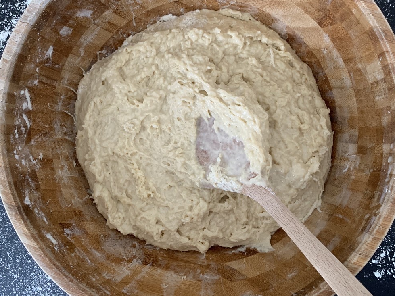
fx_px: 388
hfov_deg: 53.9
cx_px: 211
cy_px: 129
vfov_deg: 41.7
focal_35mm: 34
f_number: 1.8
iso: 400
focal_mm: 4.25
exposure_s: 1/52
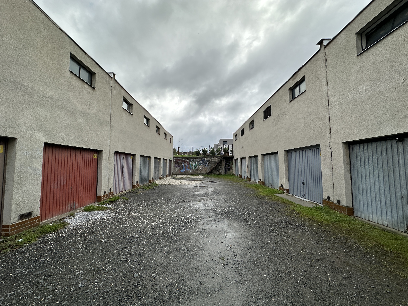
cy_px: 153
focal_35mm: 14
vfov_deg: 85.7
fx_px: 165
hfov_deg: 102.1
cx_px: 204
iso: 50
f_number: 2.2
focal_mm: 2.22
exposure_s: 1/1435
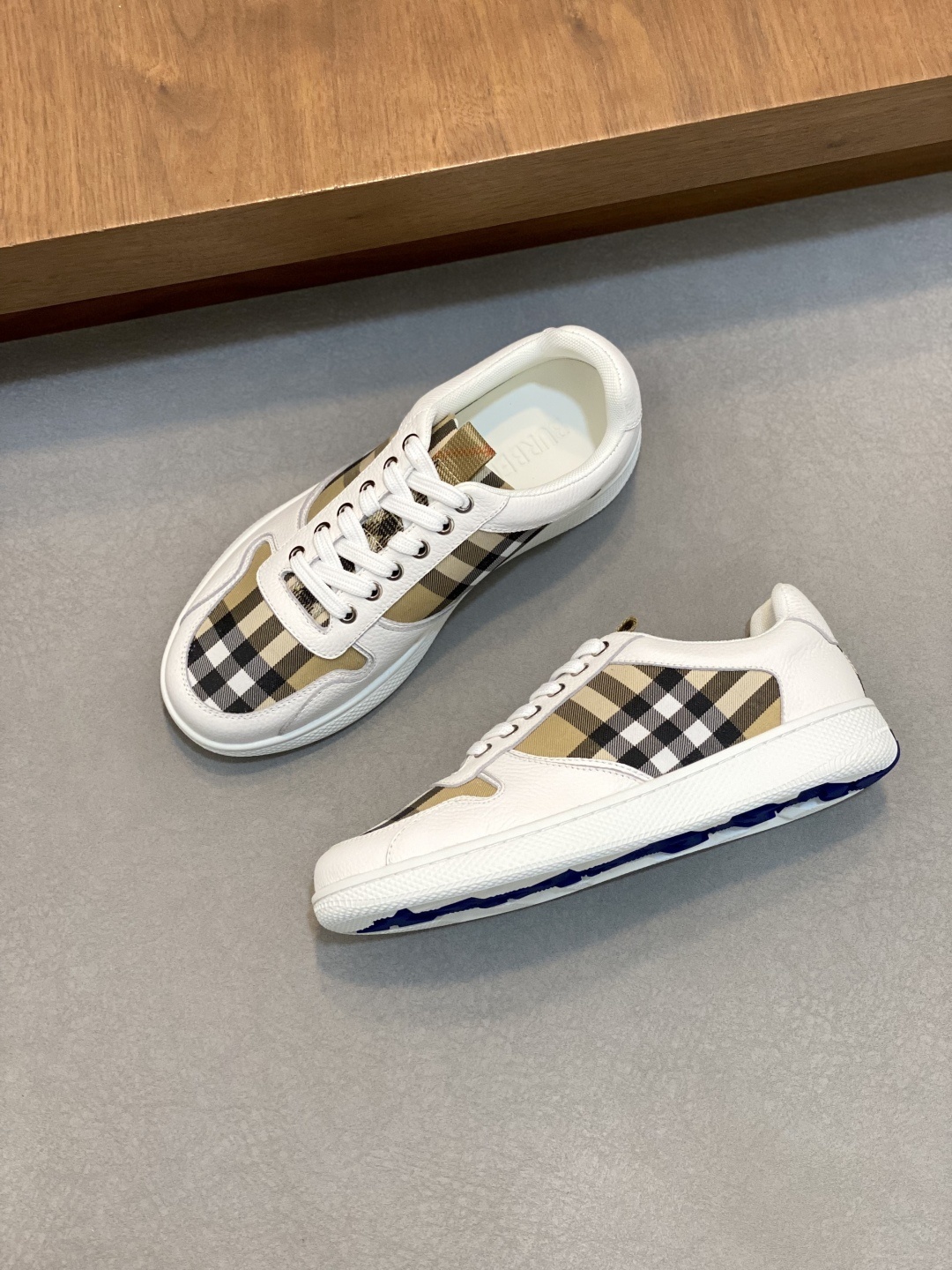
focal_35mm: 52
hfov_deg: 28.0
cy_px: 635
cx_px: 476
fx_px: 1907
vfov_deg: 36.8
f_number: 2
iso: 100
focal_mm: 6
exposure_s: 1/100
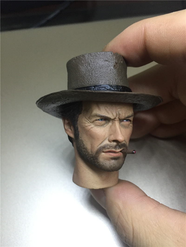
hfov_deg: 48.2
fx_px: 208
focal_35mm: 29
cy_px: 124
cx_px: 93
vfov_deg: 61.6
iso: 200
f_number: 2.2
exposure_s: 1/33
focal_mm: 4.15
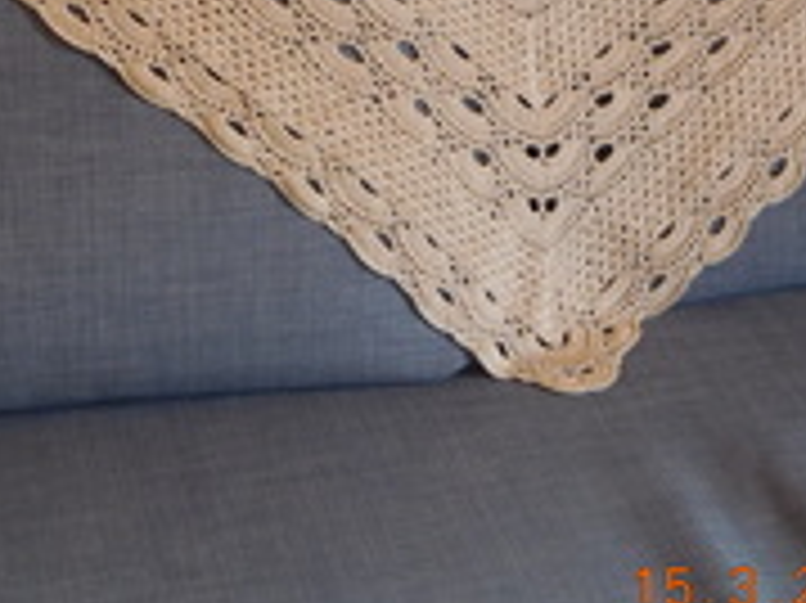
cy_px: 122
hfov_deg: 25.0
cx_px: 462
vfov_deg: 18.7
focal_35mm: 78
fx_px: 1815
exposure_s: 1/13
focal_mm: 7.1
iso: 125
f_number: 3.9
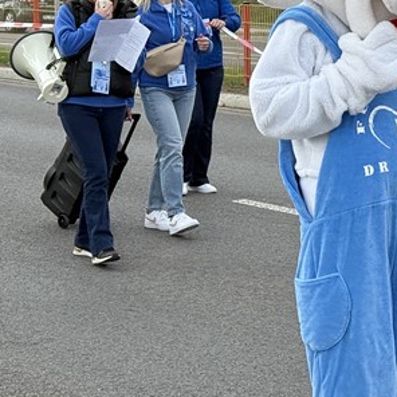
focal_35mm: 120
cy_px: 12
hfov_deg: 14.0
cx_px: 517
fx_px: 1557
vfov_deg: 14.3
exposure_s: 1/2762
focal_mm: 6.76
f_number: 1.78
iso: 80
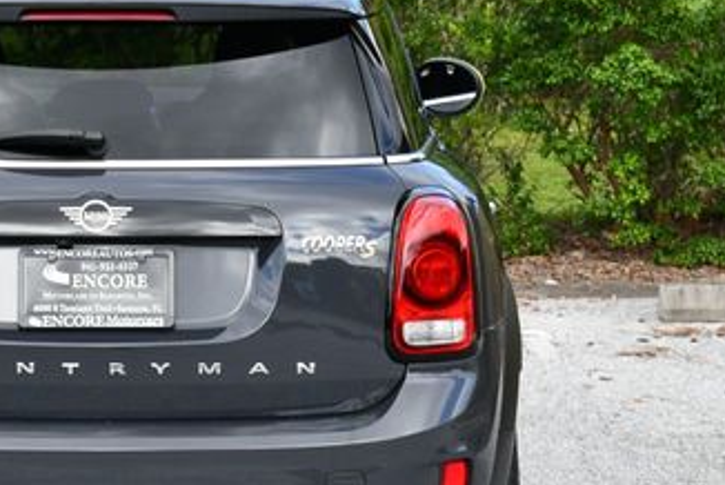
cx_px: 85
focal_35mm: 157
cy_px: 234
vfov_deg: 8.8
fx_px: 3165
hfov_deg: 13.0
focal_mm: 40
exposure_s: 1/250
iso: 200
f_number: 7.1
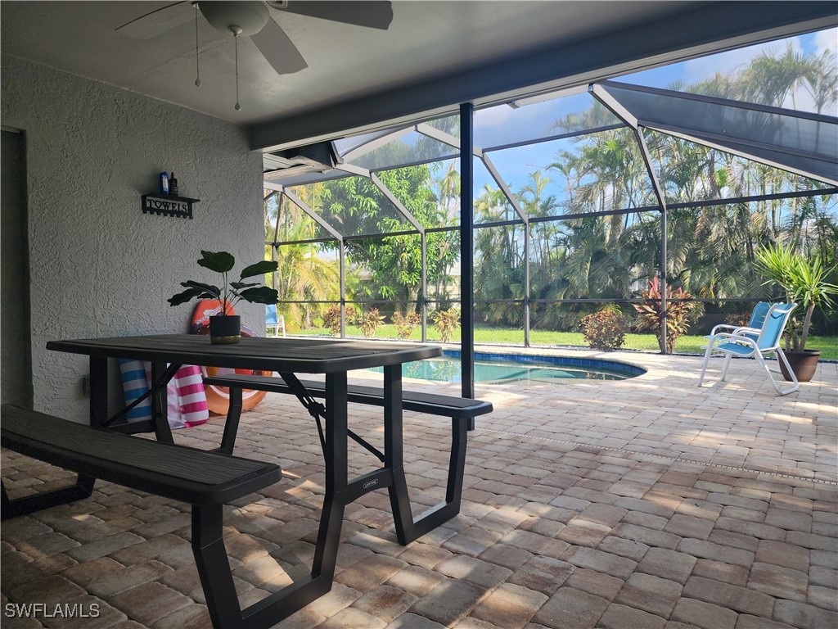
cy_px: 314
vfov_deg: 58.9
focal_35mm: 23
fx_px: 557
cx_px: 419
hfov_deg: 73.9
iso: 25
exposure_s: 1/180
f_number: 1.8
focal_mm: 6.4
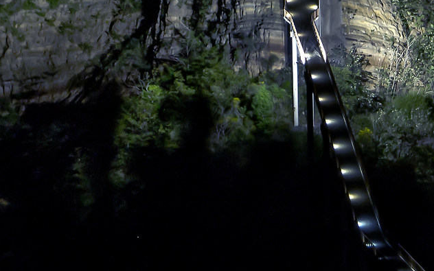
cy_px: -179
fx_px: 3772
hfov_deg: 6.5
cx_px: 505
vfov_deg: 4.1
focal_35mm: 319
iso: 100
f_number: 8
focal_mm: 55
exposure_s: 20
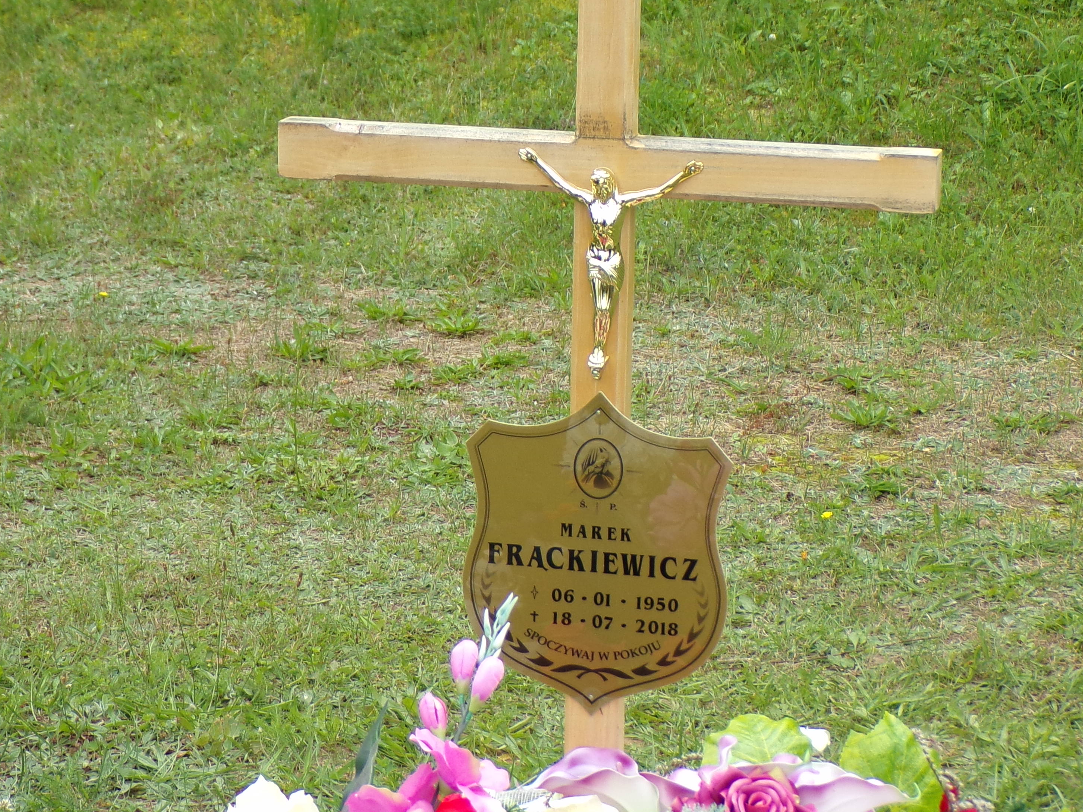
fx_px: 3661
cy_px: 359
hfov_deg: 16.8
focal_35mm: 117
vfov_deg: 12.7
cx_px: 613
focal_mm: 13.3
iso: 80
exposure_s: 1/200
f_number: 3.9
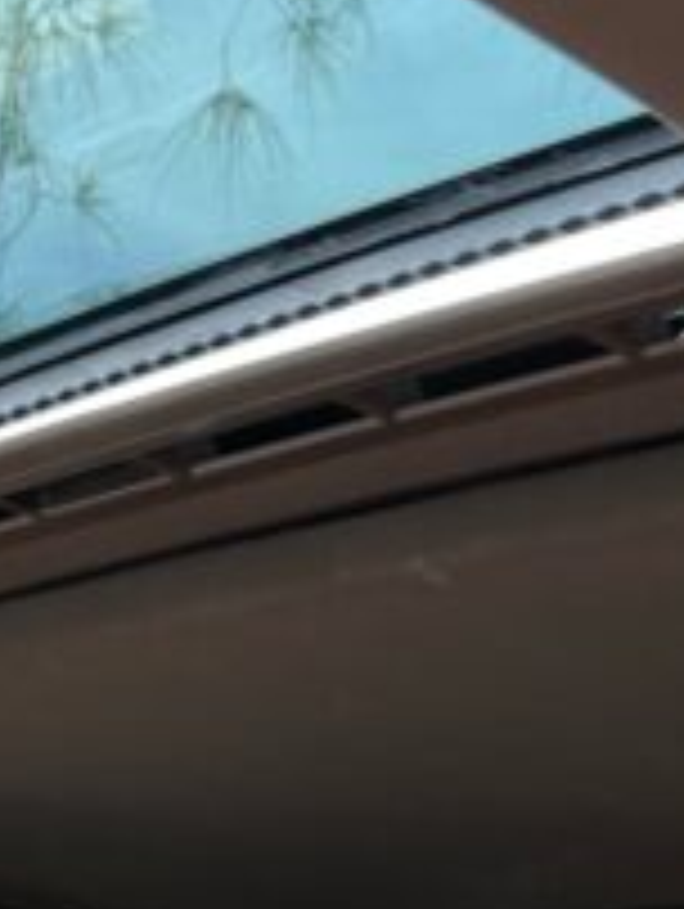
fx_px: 2366
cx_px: 128
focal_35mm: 90
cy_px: 1071
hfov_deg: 16.3
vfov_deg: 20.4
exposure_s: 1/133
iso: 32
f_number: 1.5
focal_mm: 5.7
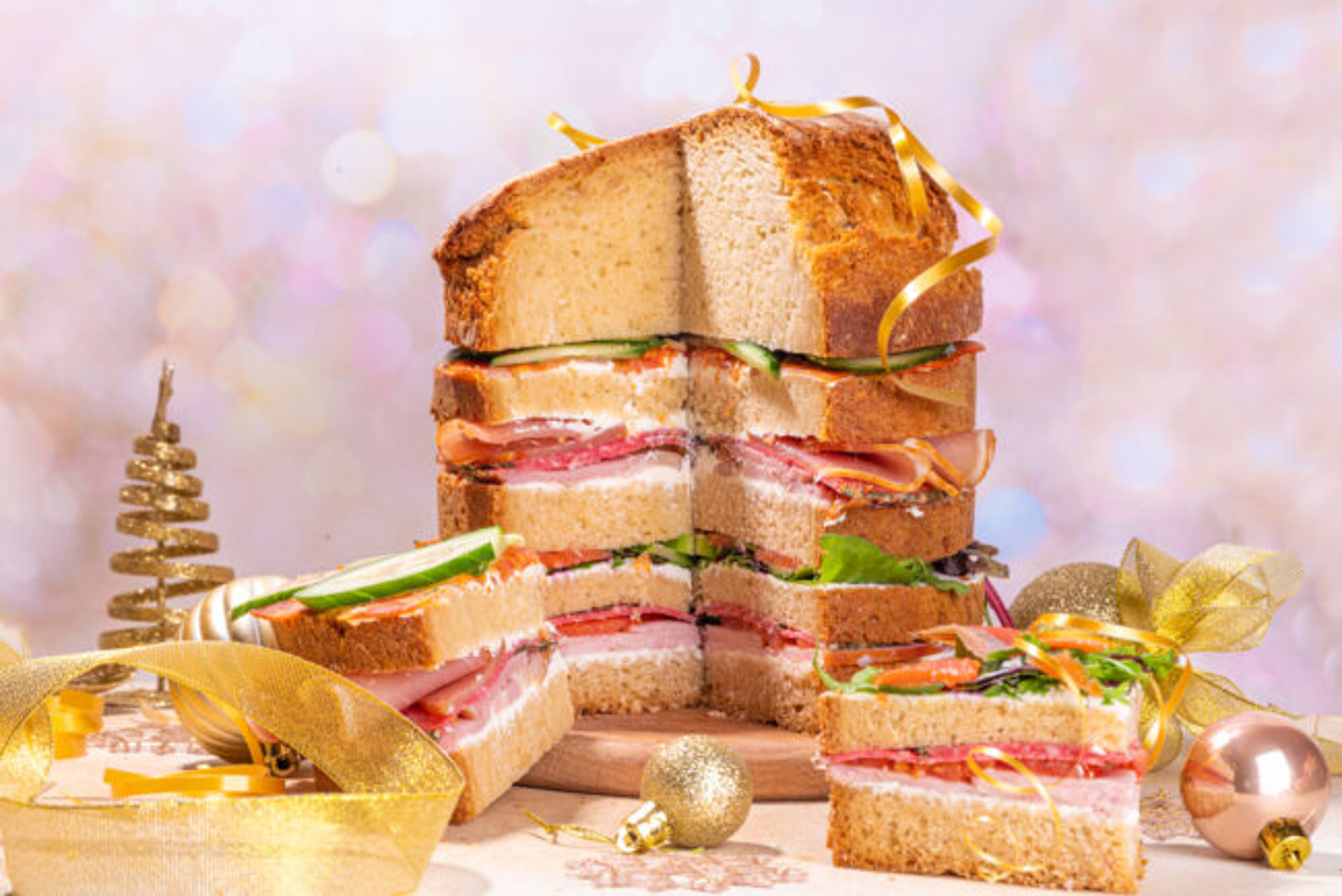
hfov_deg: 21.4
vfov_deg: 14.4
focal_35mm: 95
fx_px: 3543
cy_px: 448
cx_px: 671
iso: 100
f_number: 16
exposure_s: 1/125
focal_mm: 95
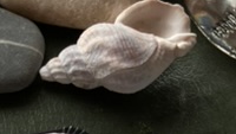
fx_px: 977
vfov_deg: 7.4
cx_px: -47
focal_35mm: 156
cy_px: 302
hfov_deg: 13.4
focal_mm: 3.99
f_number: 1.8
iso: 32
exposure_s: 1/121
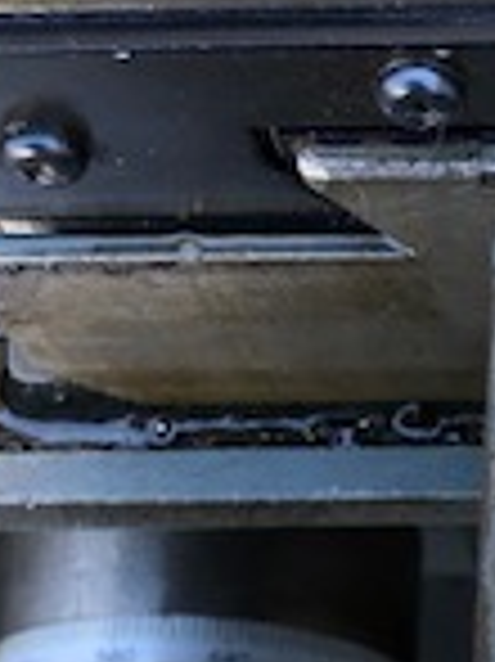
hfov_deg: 11.3
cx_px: 868
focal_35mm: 122
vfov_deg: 16.0
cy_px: 545
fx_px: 2329
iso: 20
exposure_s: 1/40
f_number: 1.8
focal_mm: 3.99
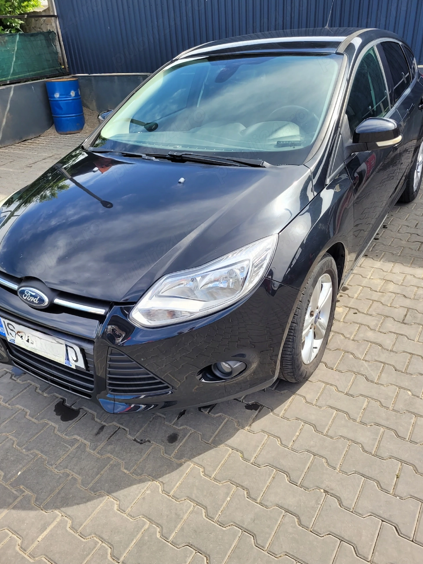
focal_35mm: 27
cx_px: 209
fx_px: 440
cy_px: 280
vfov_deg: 65.3
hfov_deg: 51.4
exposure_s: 1/625
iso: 40
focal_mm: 5.4
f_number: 1.8
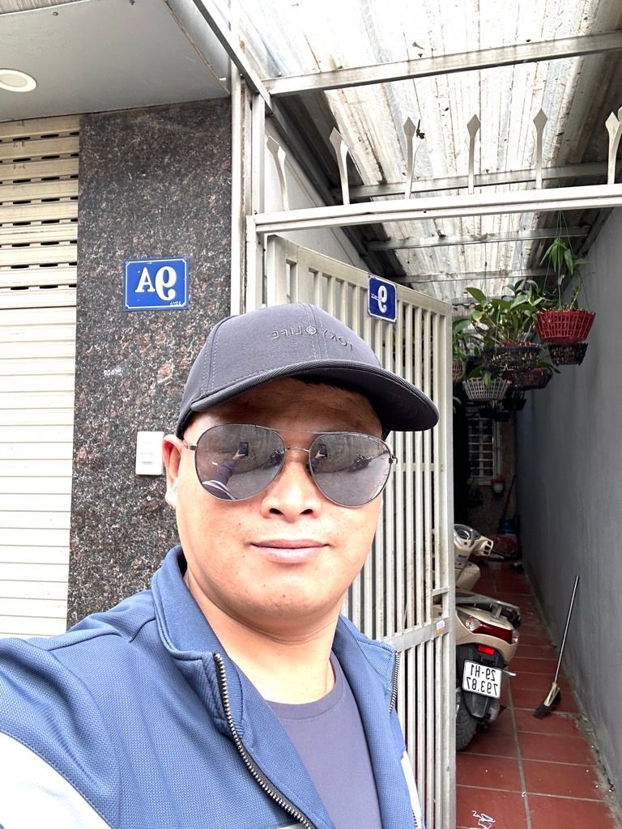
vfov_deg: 60.0
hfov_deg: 46.8
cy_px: 414
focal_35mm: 30
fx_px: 719
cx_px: 311
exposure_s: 1/121
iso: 40
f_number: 1.9
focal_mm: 2.69
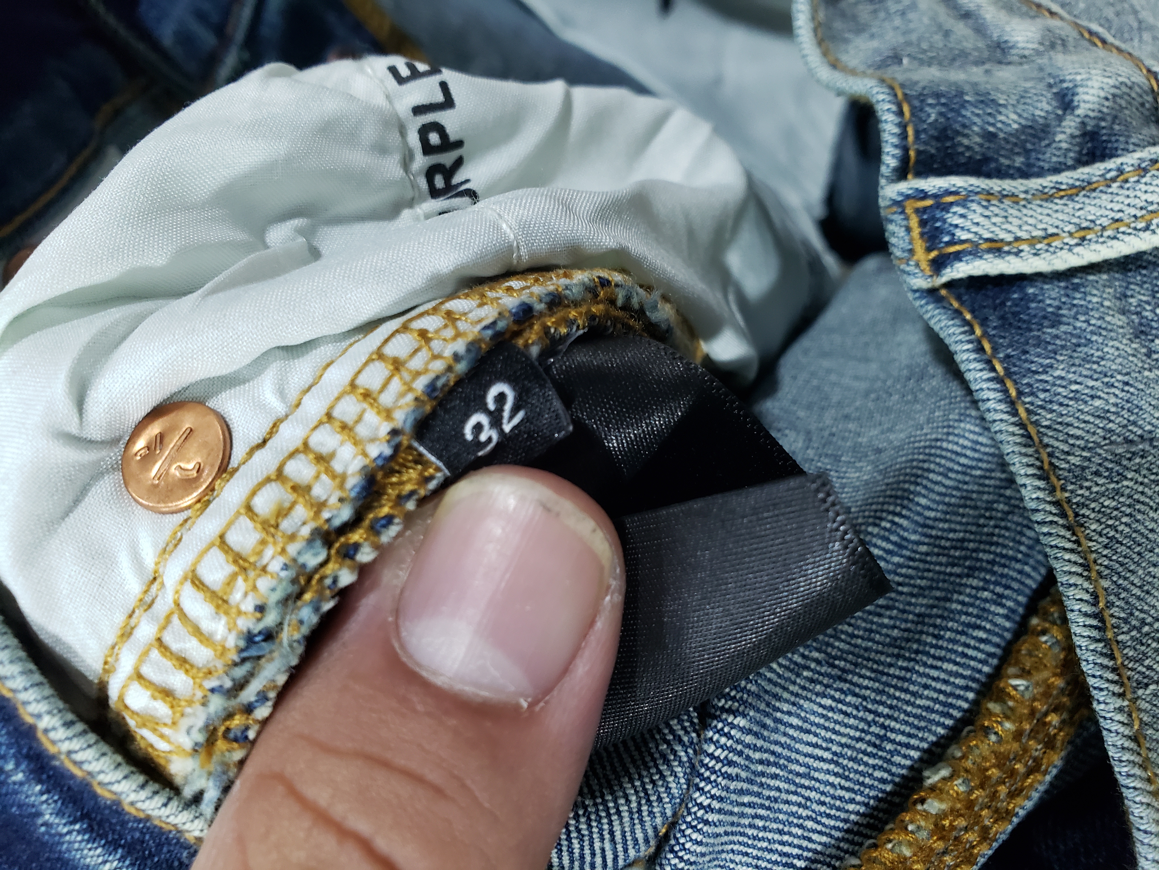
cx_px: 580
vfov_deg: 53.1
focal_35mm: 26
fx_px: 871
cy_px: 435
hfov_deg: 67.3
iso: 320
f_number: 1.5
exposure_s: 1/100
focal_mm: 4.3
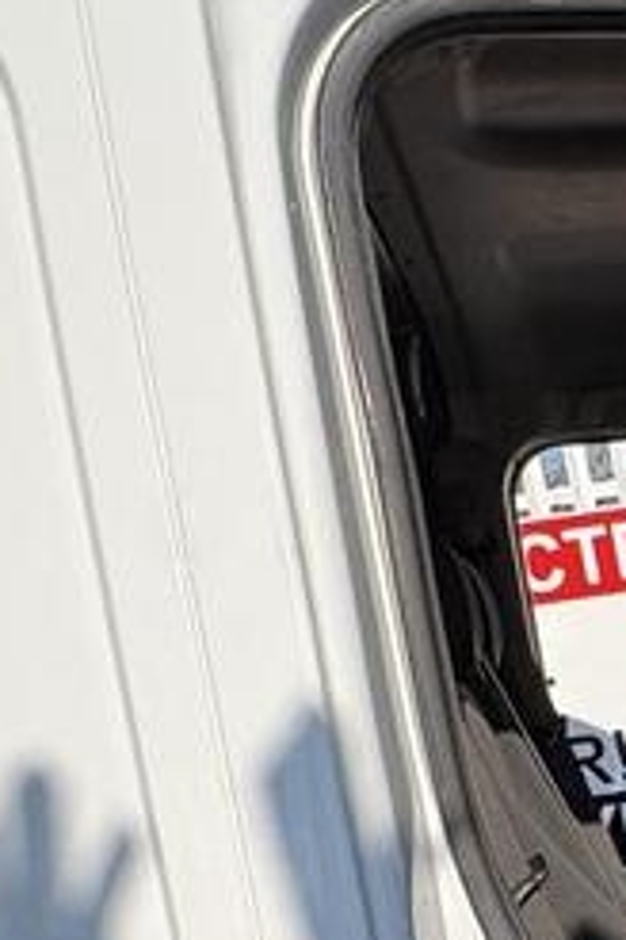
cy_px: 936
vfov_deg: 34.2
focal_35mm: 53
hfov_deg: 20.9
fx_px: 1382
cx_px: 989
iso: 64
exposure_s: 1/713
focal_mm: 2.22
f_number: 2.2
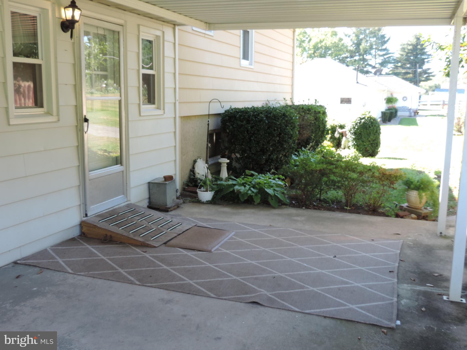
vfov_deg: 40.7
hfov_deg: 52.6
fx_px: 472
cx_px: 234
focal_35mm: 35
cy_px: 175
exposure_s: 1/50
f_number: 3.3
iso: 80
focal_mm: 6.2
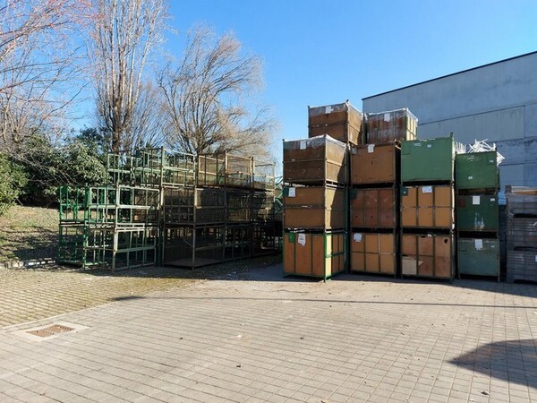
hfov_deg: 71.6
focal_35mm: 24
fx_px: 372
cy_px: 202
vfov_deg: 56.8
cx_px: 268
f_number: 1.8
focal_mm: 5.23
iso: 32
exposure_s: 1/513
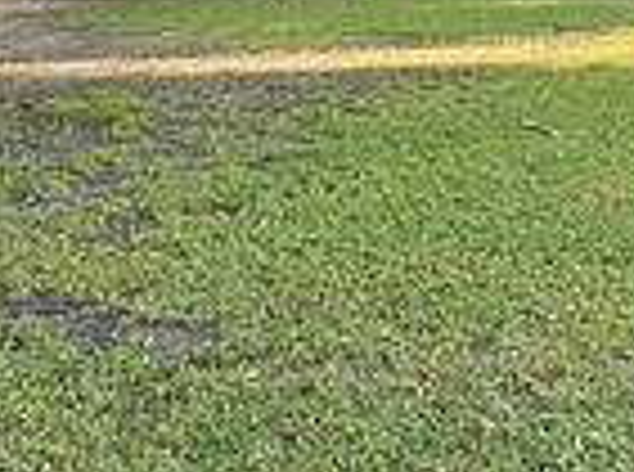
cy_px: -135
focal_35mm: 51
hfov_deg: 34.3
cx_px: 630
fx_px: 932
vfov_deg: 24.8
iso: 40
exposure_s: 1/138
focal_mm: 2.22
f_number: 2.2
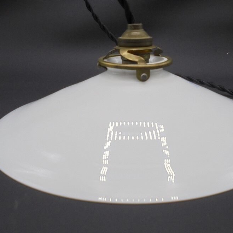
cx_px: 134
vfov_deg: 47.2
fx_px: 267
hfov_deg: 47.1
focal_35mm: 35
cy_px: 118
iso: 100
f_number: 3.7
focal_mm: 5.3
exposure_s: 1/160
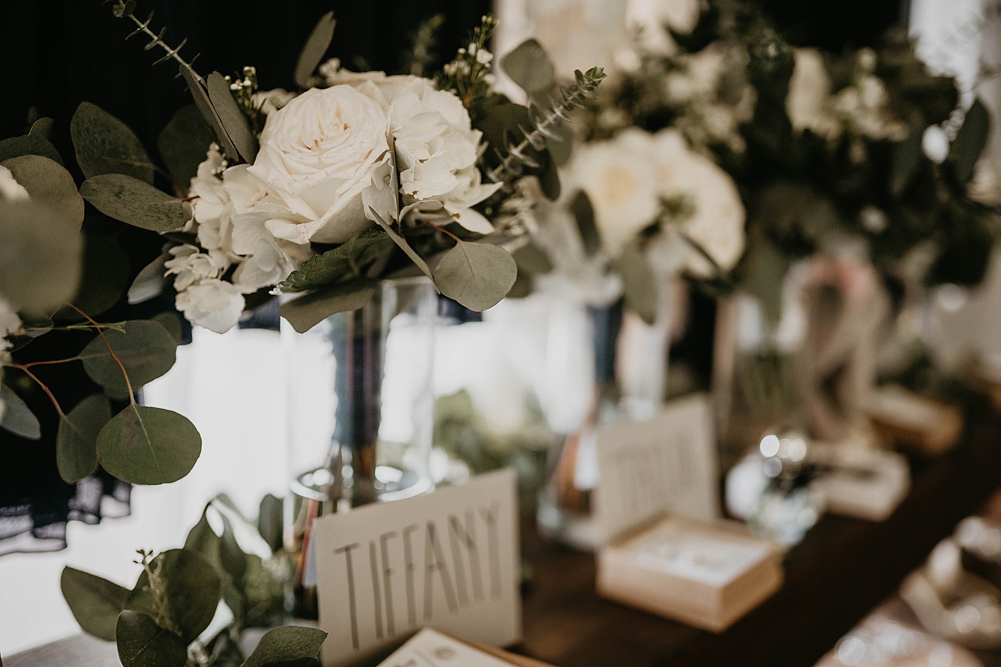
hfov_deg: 54.4
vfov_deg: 37.9
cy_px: 334
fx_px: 973
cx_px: 500
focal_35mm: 35
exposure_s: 1/125
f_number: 1.4
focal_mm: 35
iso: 500
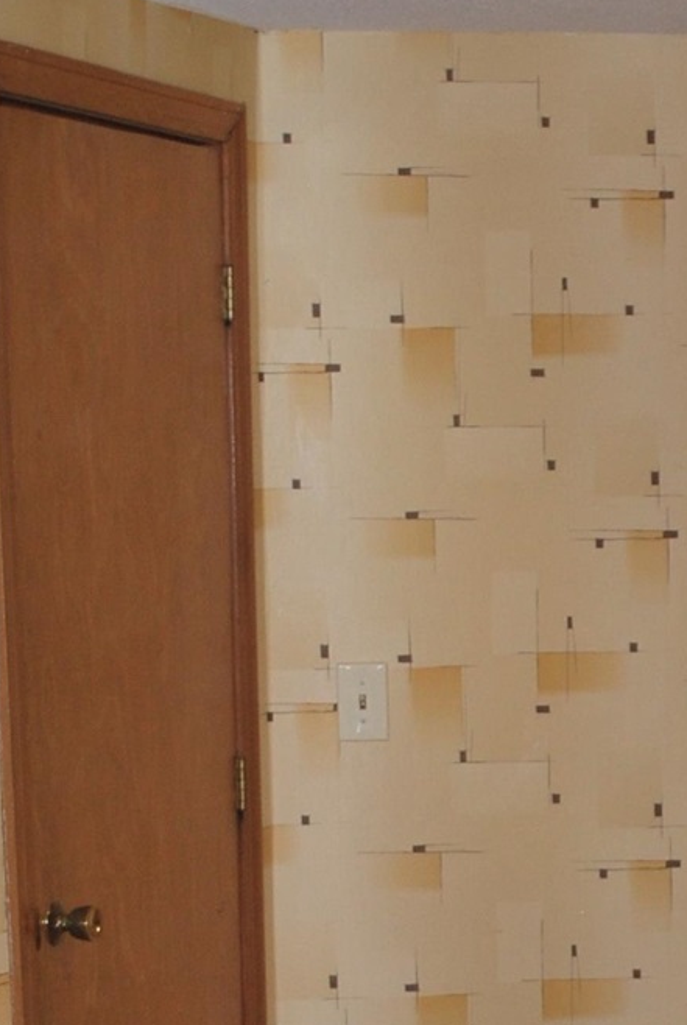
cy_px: 984
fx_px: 2994
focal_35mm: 105
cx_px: 768
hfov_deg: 12.8
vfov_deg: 19.0
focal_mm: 20
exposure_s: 1/60
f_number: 3.8
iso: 200
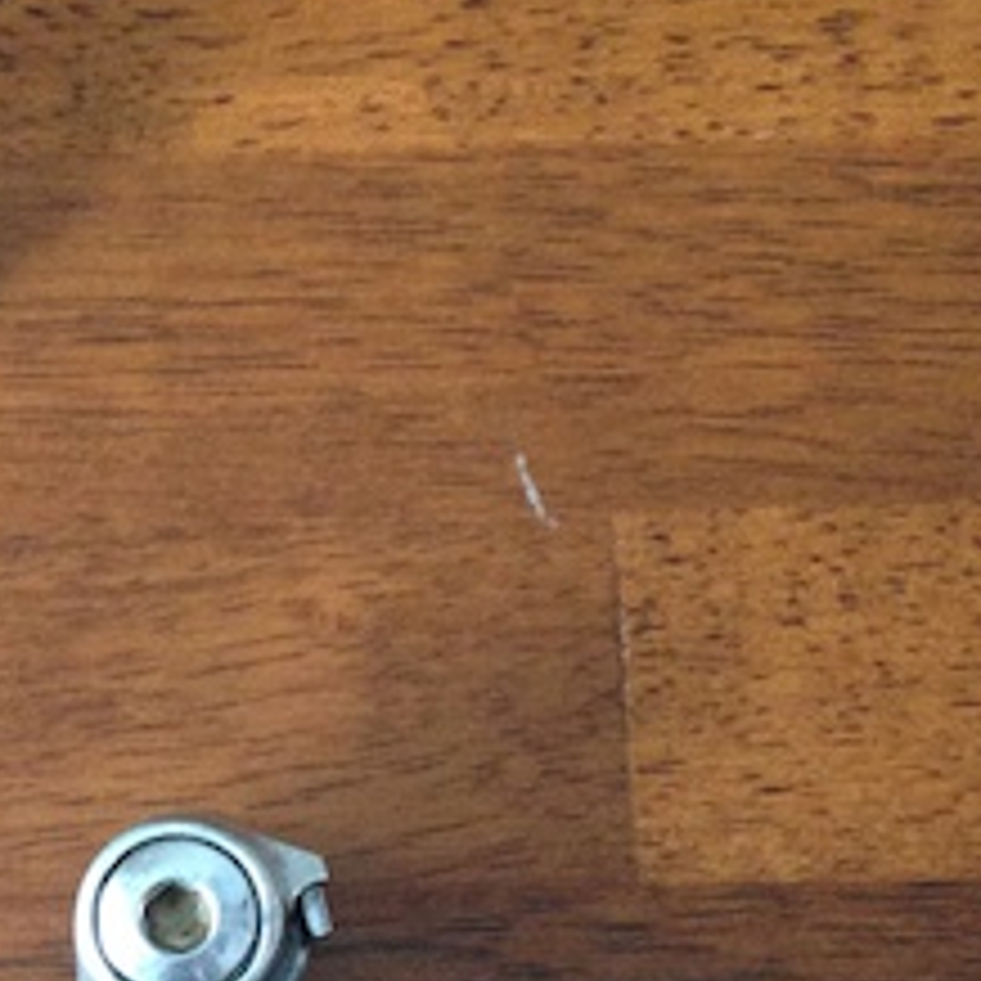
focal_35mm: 107
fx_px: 3431
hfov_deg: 15.9
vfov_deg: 16.1
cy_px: 868
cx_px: -50
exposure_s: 1/20
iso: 200
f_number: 2.4
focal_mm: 4.12
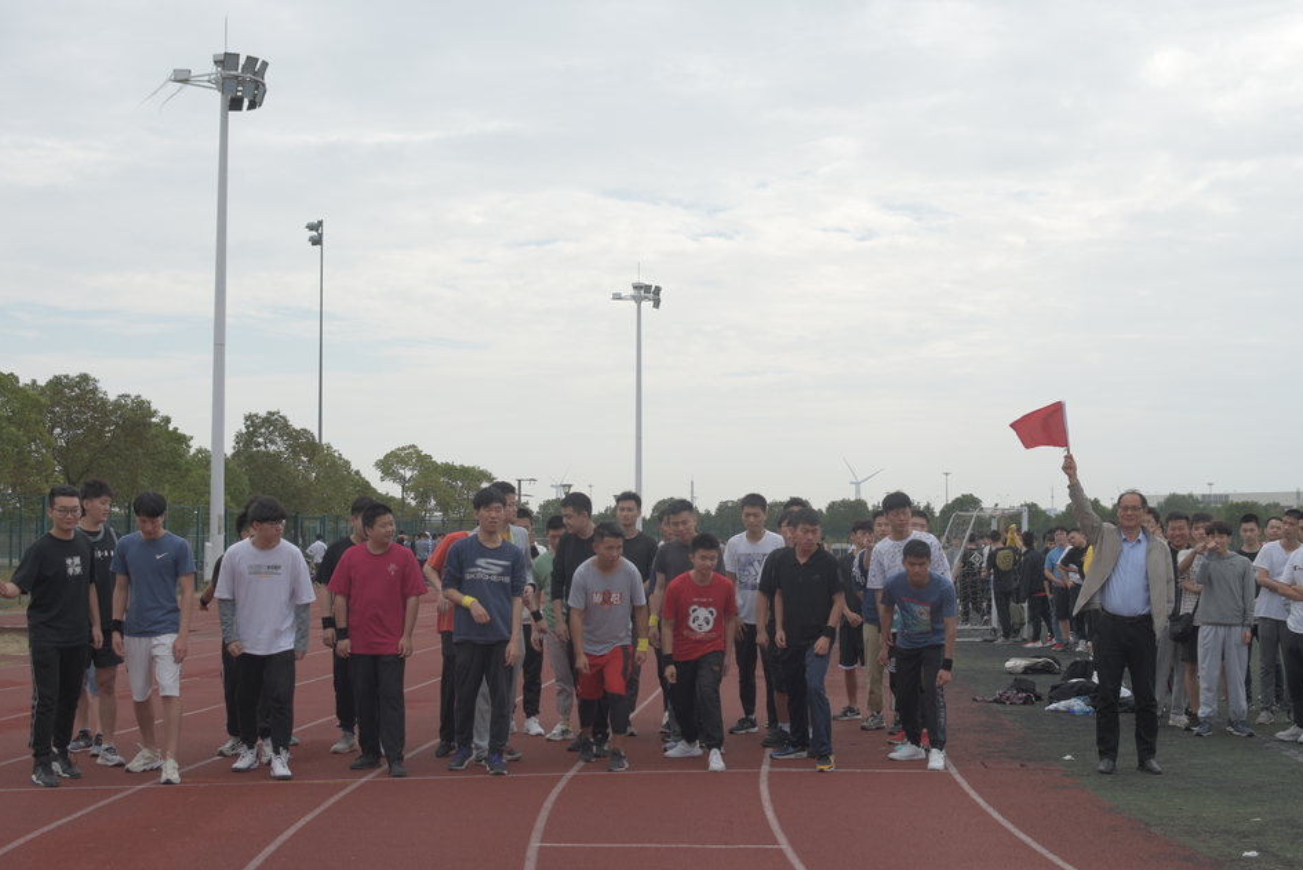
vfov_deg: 24.4
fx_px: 2011
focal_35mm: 56
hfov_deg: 35.9
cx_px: 666
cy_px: 427
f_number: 4
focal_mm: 35
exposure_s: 1/500
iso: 100
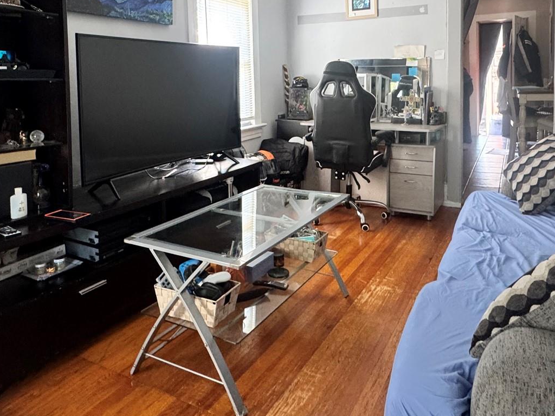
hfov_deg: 63.4
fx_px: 449
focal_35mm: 28
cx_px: 297
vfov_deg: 48.0
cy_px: 107
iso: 320
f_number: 2.2
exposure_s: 1/80
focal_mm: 2.22
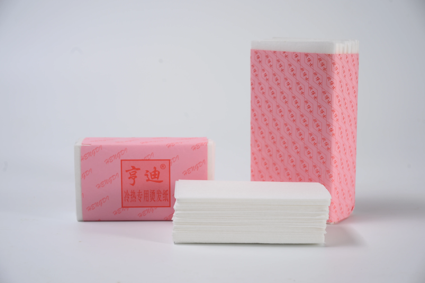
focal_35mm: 68
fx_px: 803
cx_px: 212
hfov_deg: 29.7
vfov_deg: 20.0
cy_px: 142
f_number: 8
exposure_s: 1/125
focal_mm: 68
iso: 125
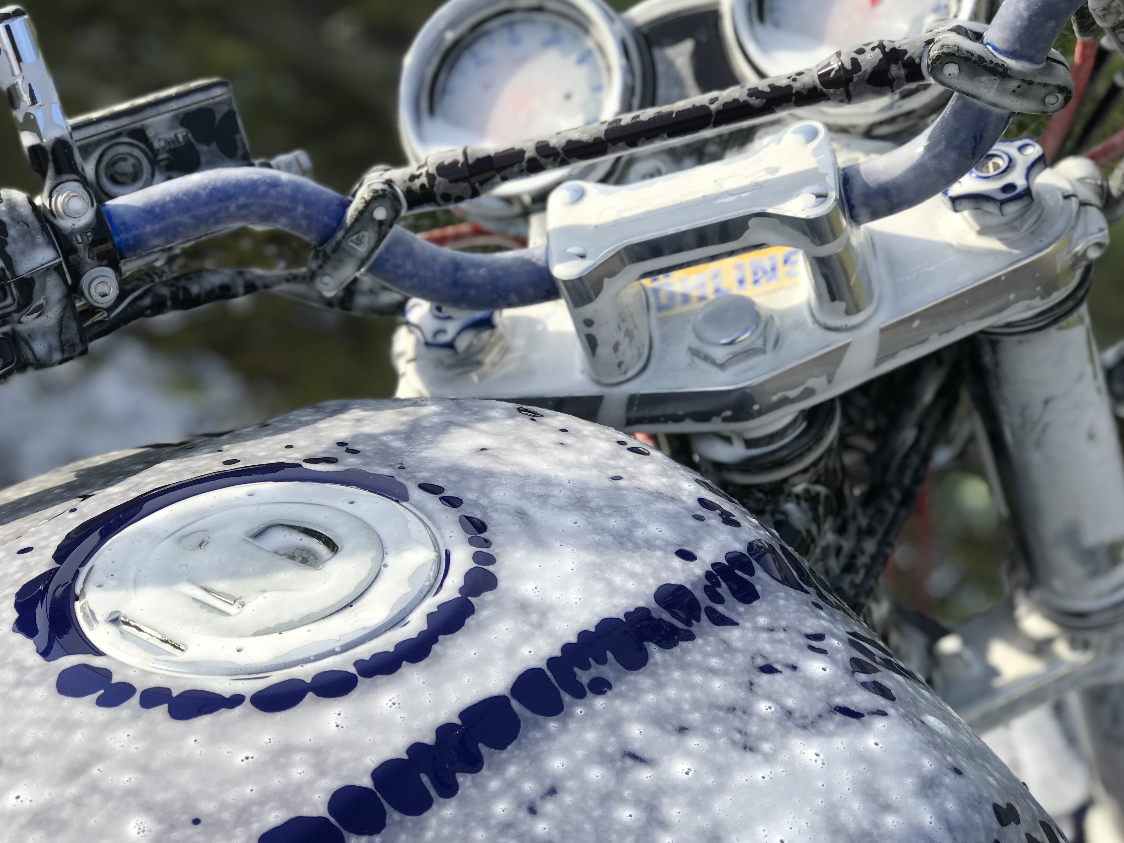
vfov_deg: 22.2
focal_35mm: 66
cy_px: 358
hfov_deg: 29.3
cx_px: 476
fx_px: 2143
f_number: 2.8
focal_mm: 6.6
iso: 20
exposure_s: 1/447
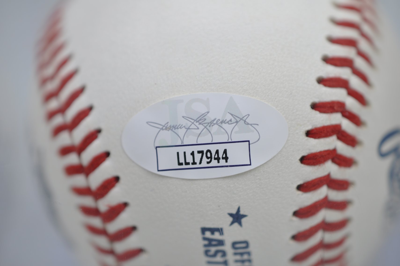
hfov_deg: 33.4
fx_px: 666
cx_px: 200
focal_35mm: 60
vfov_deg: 22.6
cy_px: 133
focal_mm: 40
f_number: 4
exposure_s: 1/60
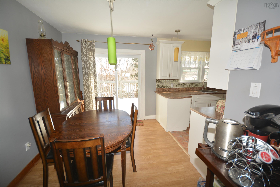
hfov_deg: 100.4
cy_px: 94
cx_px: 140
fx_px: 117
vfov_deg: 77.3
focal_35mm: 15
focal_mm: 10
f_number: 4.5
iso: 200
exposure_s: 1/80
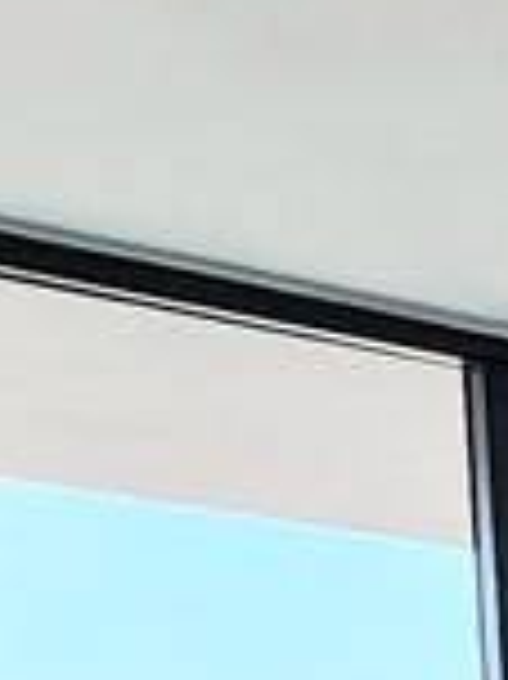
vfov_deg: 11.7
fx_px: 2704
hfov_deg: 7.0
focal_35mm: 138
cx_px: 2221
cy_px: 1635
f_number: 2.2
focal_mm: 2.2
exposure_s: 1/132
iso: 50
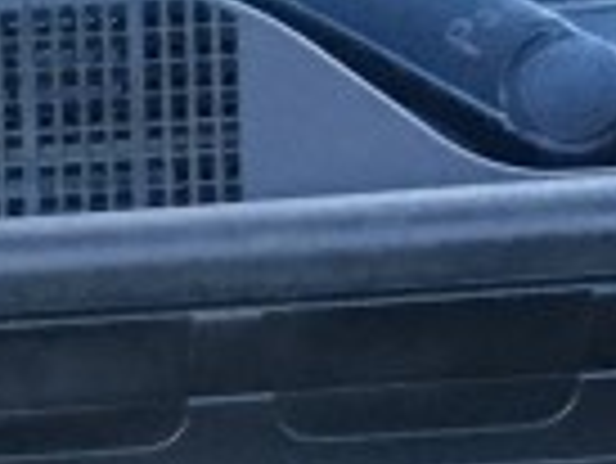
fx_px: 3847
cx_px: -99
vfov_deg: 6.0
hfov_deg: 9.1
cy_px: 1725
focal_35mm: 216
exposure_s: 1/33
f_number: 2.2
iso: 125
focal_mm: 4.15
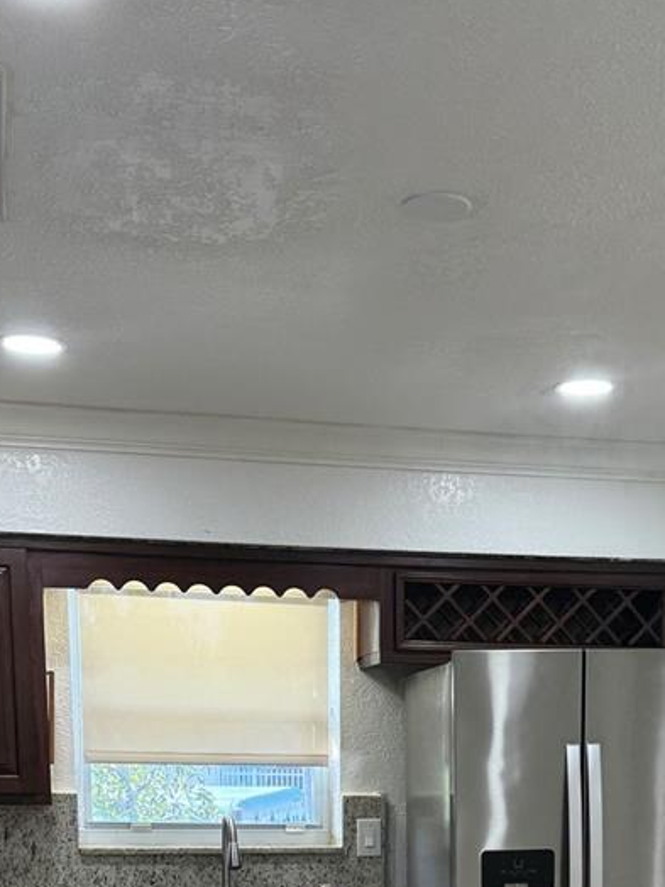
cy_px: 978
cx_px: 411
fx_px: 1409
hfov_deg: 26.5
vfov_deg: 31.1
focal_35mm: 55
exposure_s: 1/120
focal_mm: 6.76
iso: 125
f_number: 1.78
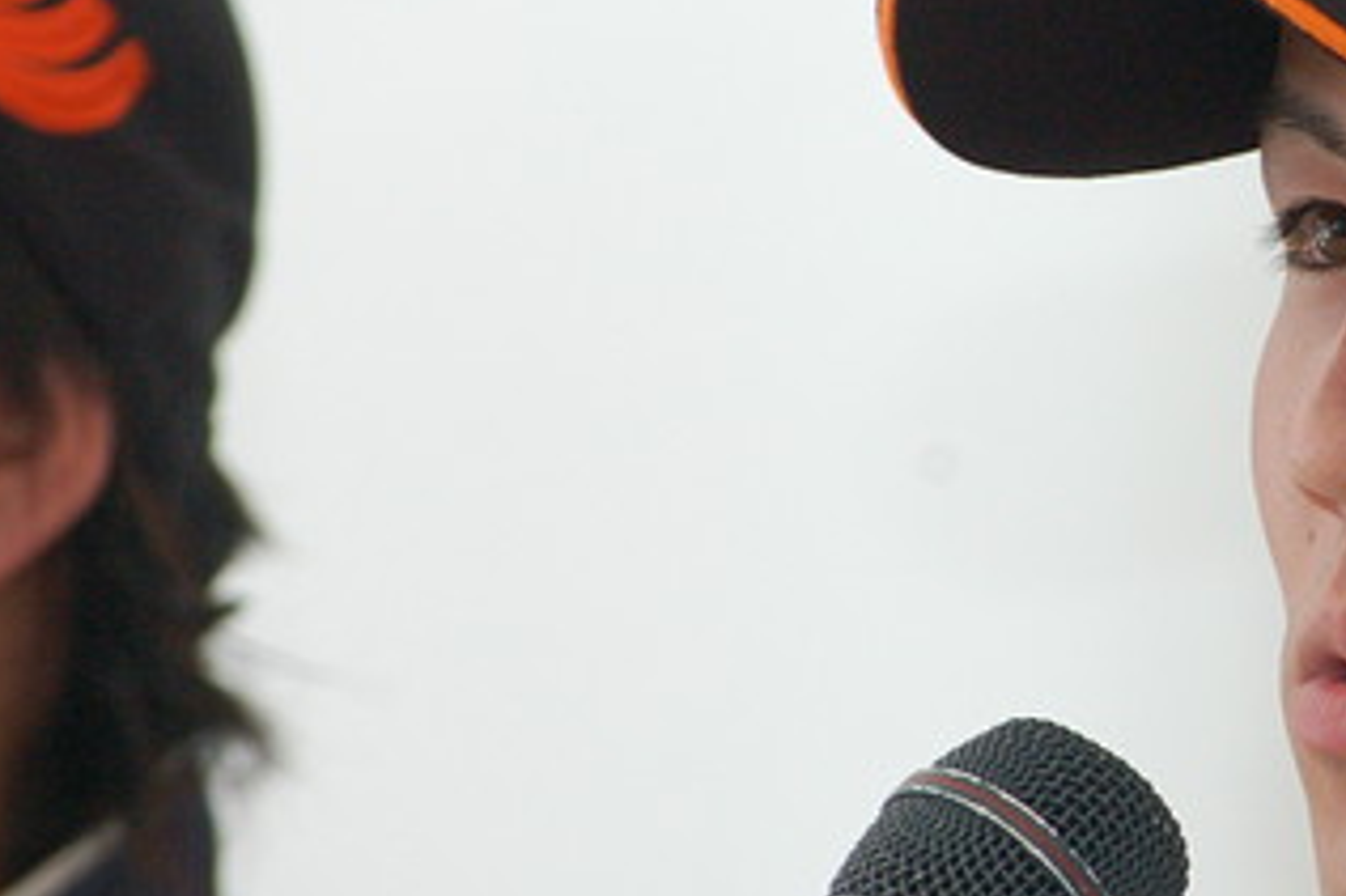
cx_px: 1376
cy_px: 352
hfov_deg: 3.8
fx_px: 20440
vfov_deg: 2.5
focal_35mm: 547
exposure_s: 1/60
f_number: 8
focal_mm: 160
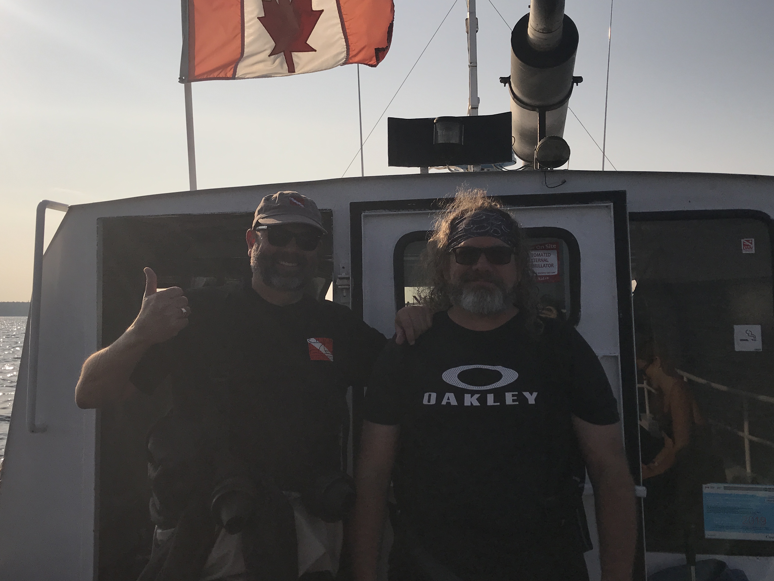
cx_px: 357
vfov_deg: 39.5
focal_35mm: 36
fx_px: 805
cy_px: 240
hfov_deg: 51.3
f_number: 1.8
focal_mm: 3.99
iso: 20
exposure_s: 1/8772
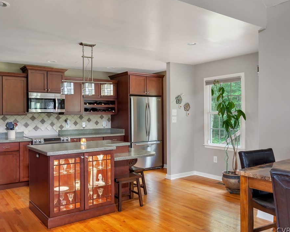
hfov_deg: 58.6
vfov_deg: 48.5
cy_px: 117
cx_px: 128
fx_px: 258
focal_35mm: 30
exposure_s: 1/2.5
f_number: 7.1
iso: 640
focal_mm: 26
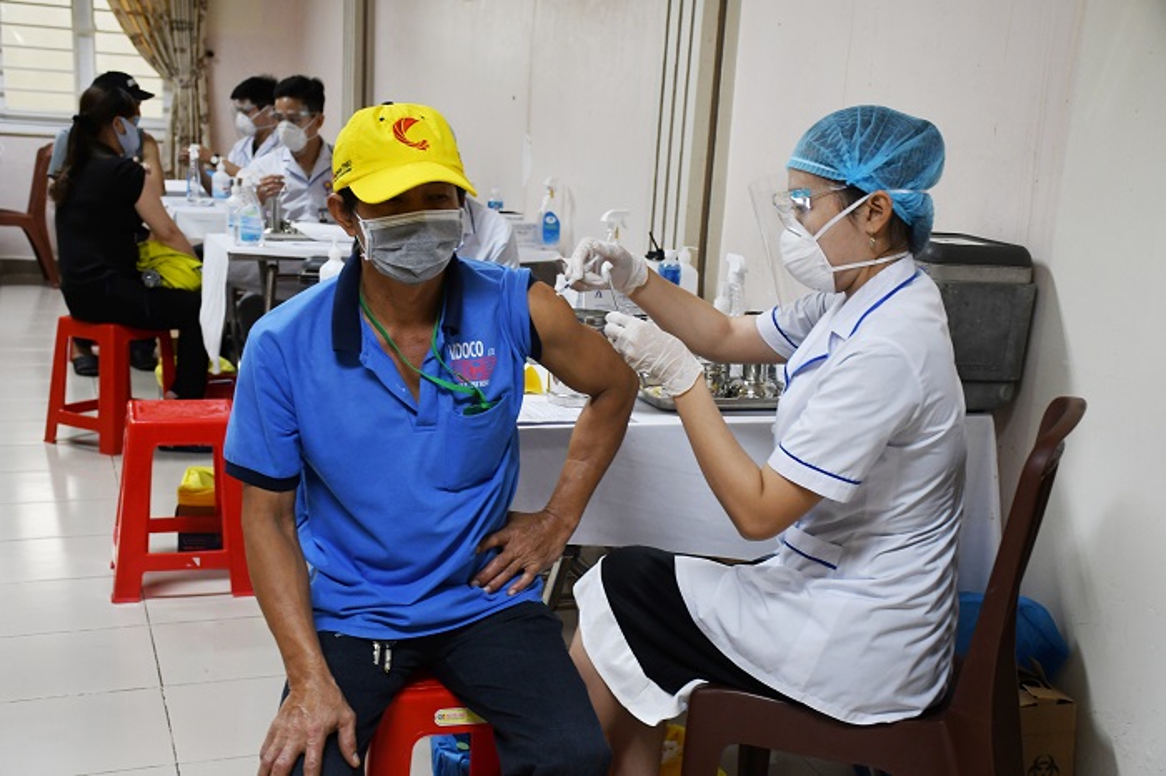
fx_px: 1554
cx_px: 583
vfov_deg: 28.0
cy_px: 388
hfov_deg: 41.1
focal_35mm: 48
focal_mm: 32
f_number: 4.5
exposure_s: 1/80
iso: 1250
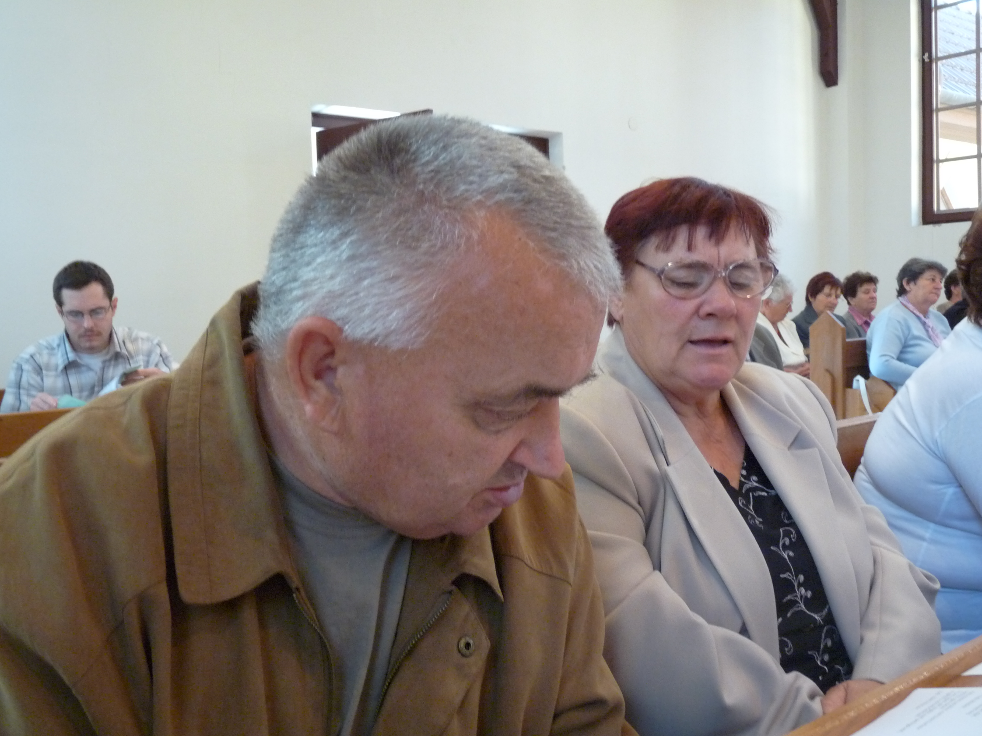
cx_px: 491
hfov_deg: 54.0
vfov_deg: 41.8
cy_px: 368
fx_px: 965
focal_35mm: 34
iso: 400
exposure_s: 1/20
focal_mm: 6
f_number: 3
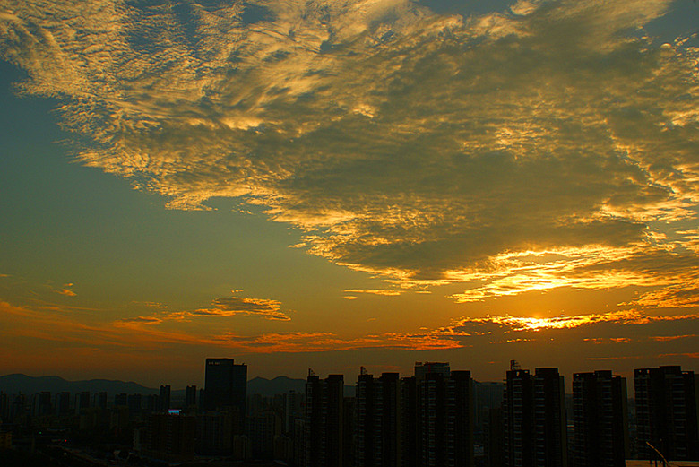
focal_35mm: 39
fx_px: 758
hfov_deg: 49.5
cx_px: 350
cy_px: 234
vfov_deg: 34.3
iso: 100
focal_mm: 26
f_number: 9
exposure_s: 1/250
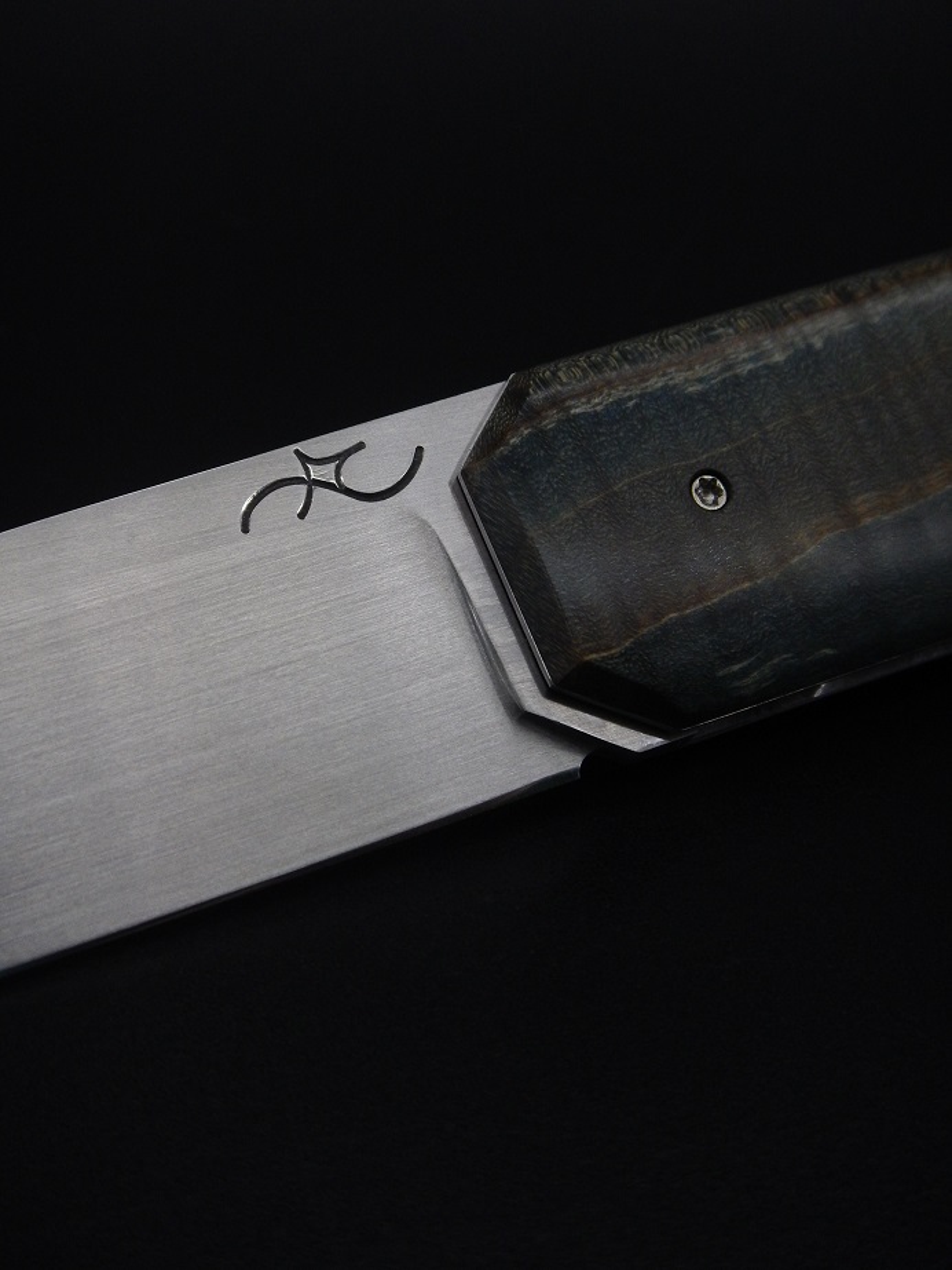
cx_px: 476
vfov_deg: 25.0
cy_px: 635
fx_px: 2859
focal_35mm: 78
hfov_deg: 18.9
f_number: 4.4
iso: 400
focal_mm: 13.9
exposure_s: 1/50
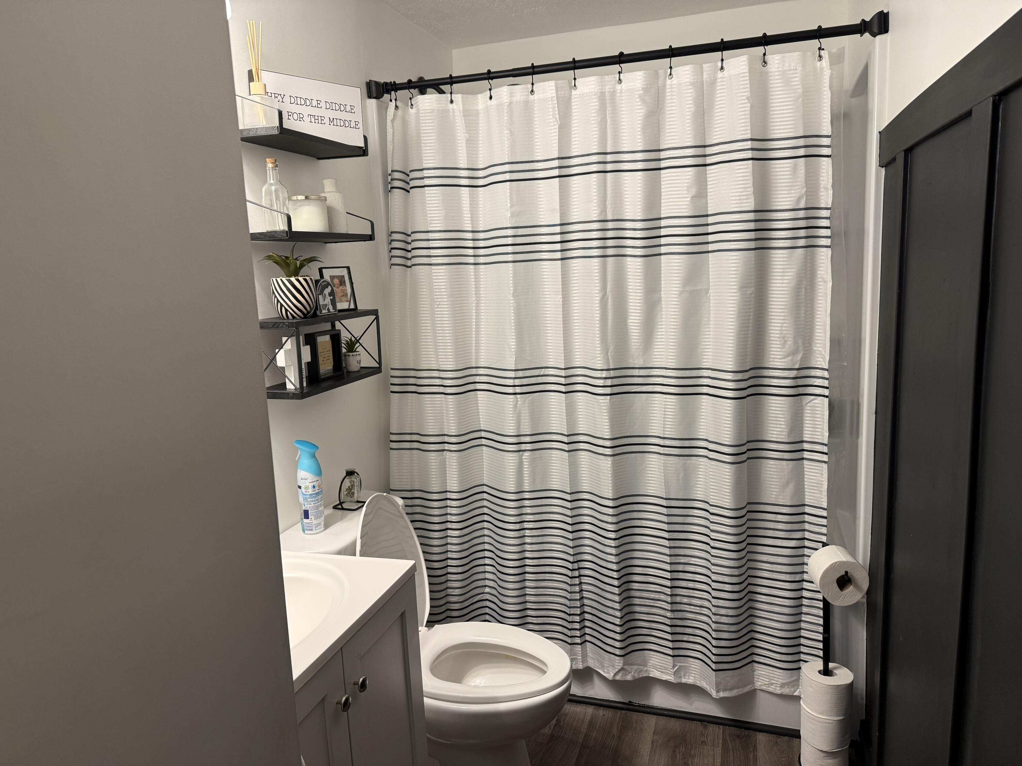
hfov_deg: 71.6
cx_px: 511
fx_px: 709
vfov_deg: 56.8
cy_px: 383
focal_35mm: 24
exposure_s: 1/120
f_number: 1.78
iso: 160
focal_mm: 6.76
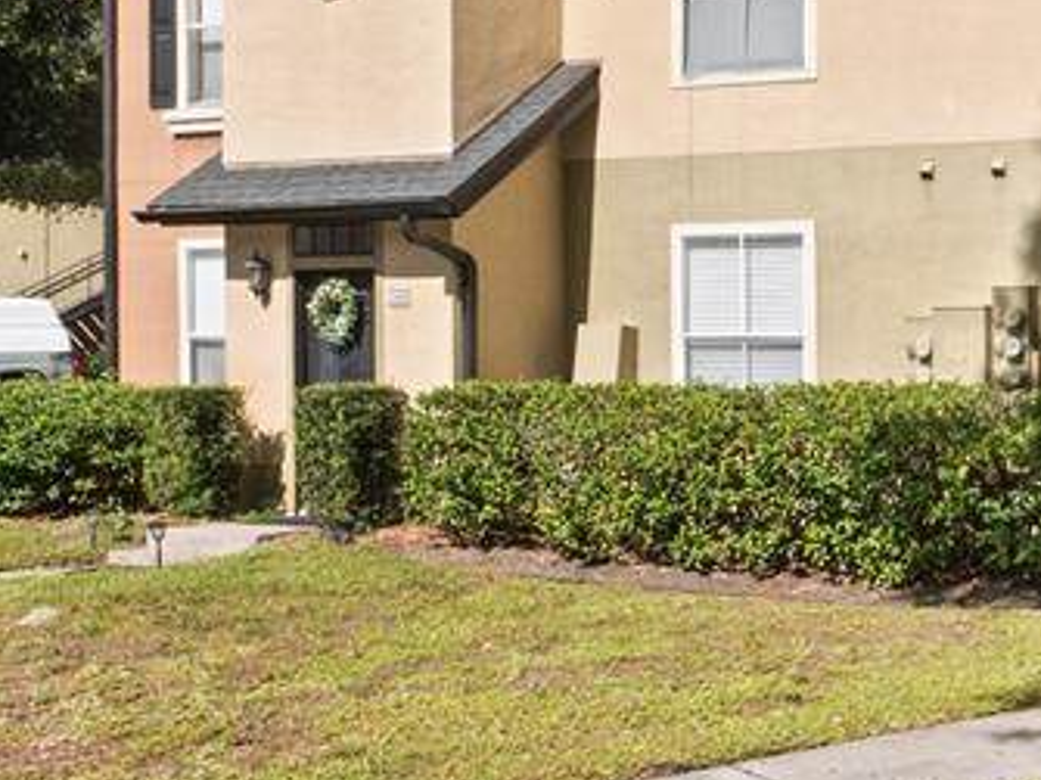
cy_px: 354
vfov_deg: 26.5
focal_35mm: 55
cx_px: 1290
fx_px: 1653
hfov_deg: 29.4
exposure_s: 1/500
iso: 400
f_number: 8
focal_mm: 9
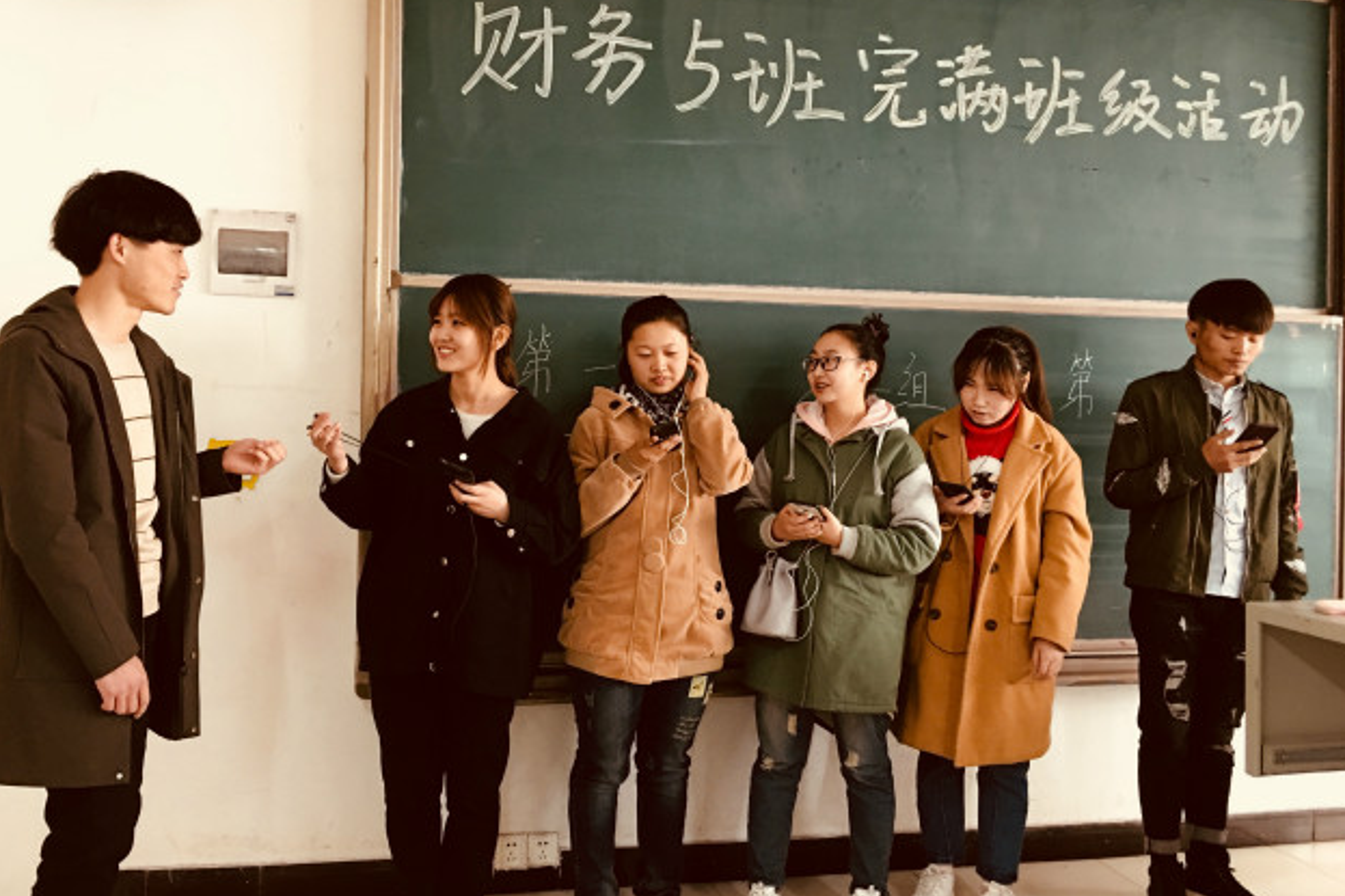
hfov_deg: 60.3
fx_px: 1158
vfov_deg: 42.3
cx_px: 667
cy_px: 417
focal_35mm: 31
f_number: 2.2
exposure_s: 1/17
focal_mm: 4.15
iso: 100
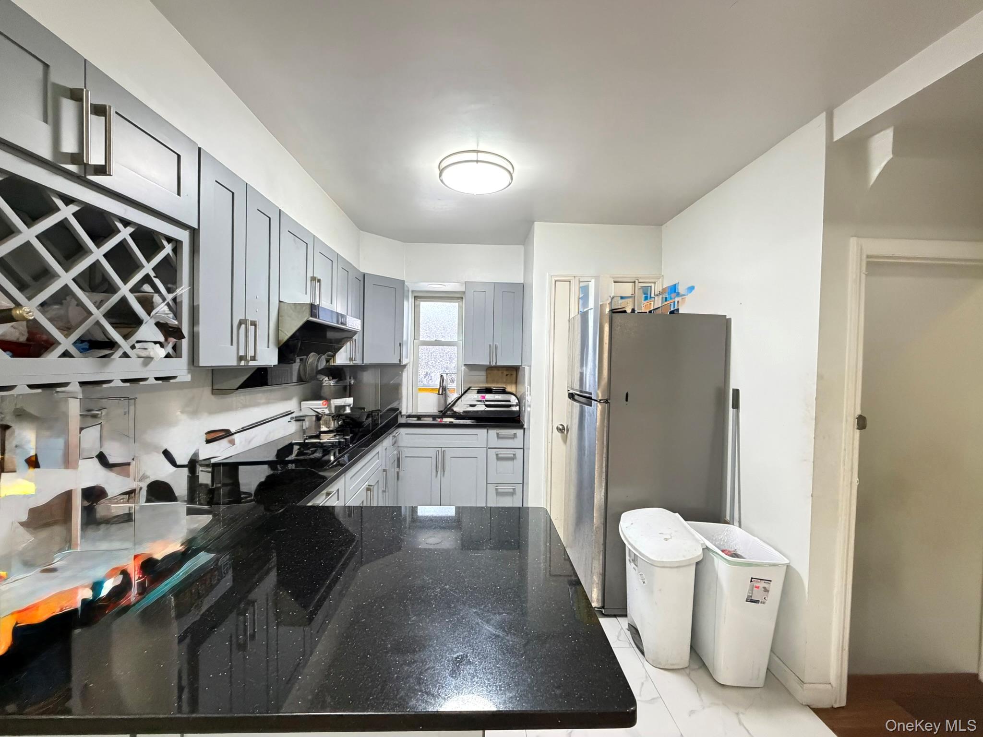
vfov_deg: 85.7
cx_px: 492
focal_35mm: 14
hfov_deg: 102.1
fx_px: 398
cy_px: 368
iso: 640
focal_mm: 2.22
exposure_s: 1/60
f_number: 2.2
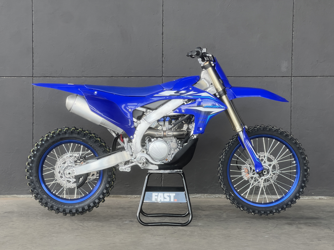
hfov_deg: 25.3
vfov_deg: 19.1
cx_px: 167
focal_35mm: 77
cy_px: 125
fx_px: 743
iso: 80
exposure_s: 1/99
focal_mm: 9
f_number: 2.8
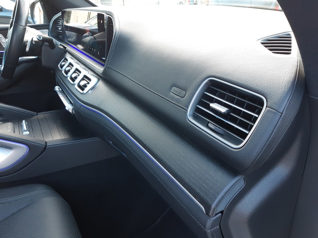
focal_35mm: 26
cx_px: 159
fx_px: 239
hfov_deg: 67.3
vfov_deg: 53.1
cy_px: 119
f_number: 1.7
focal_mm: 3.92
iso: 80
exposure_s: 1/50
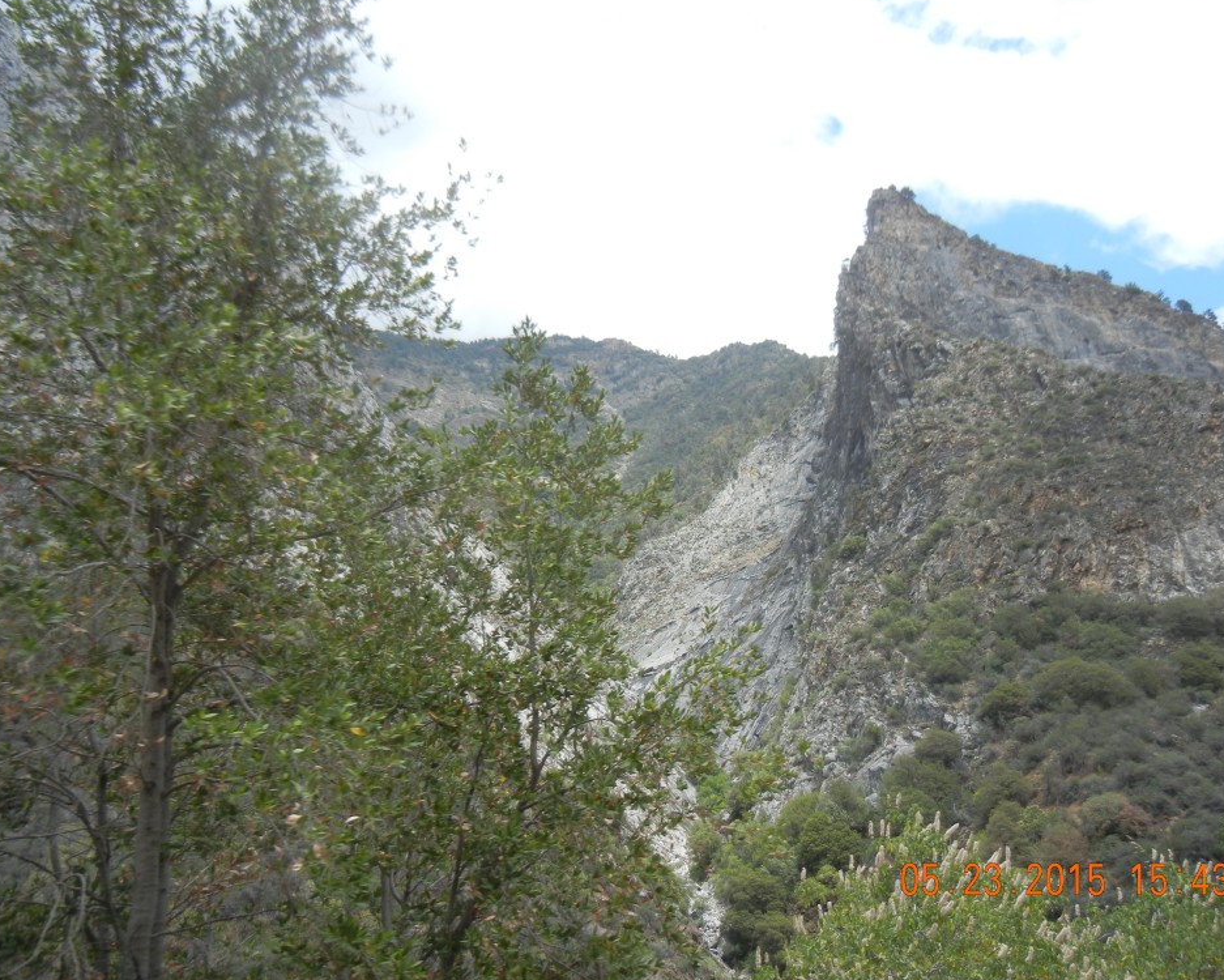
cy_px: 482
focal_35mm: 32
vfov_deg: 45.8
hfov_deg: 55.6
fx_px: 1159
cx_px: 643
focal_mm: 5.4
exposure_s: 1/962
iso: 160
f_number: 3.5
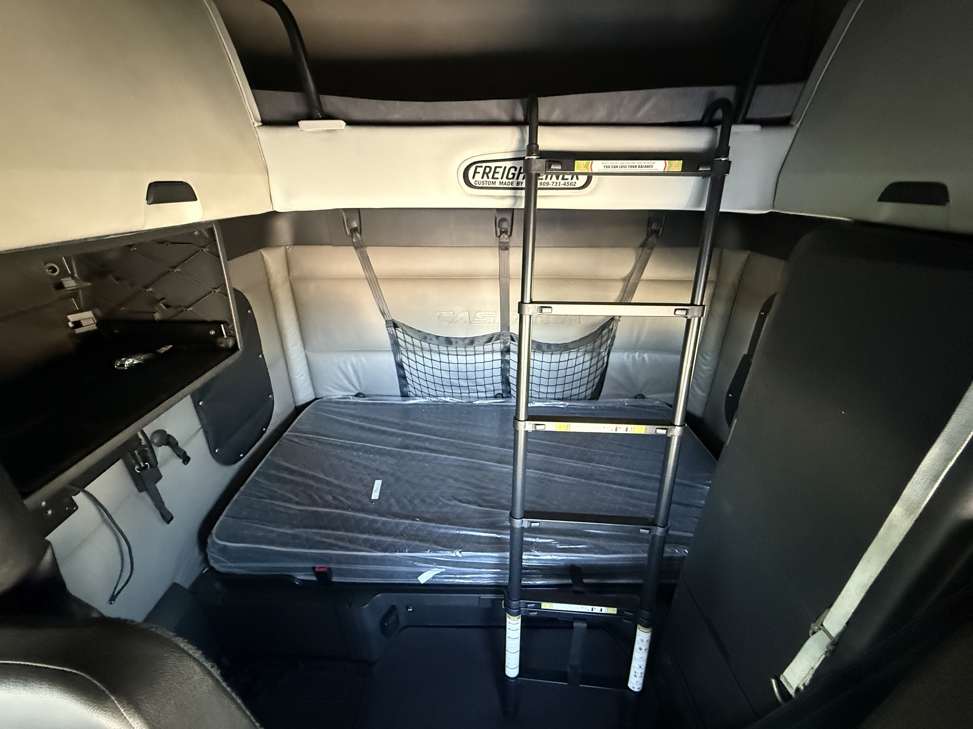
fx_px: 394
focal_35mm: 14
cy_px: 364
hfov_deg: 102.1
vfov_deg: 85.7
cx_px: 486
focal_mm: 2.22
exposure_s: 1/60
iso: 1000
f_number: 2.2
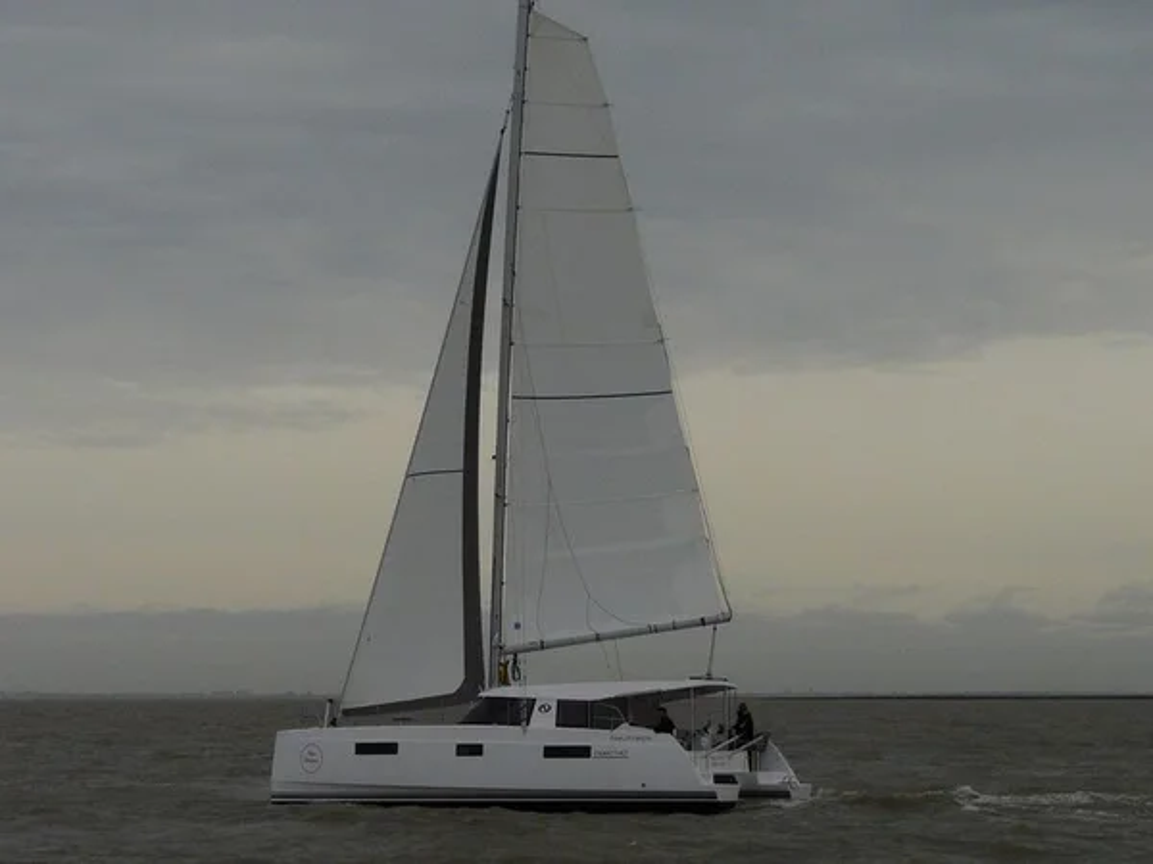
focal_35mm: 129
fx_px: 4297
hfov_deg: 15.3
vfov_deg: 11.5
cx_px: 576
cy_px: 432
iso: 100
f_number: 5.6
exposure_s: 1/400
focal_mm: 13.3
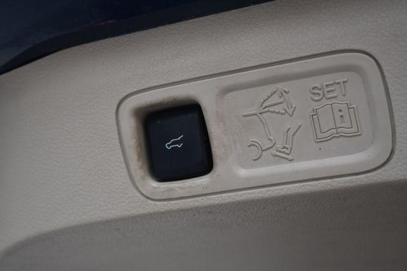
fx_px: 847
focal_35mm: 75
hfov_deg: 27.0
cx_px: 204
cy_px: 136
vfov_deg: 18.2
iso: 640
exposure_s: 1/250
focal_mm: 50
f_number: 5.6
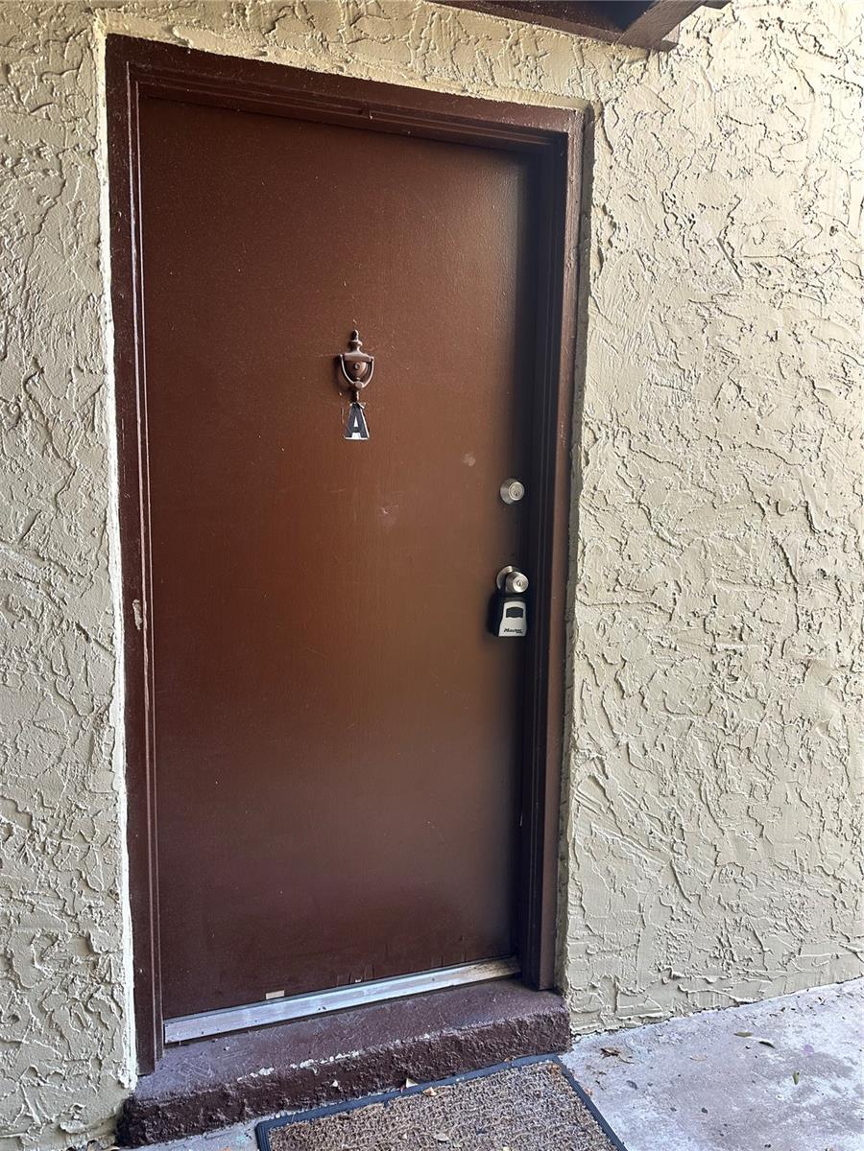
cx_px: 432
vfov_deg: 71.6
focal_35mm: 24
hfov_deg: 56.8
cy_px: 576
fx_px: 799
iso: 100
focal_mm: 6.86
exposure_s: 1/121
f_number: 1.78
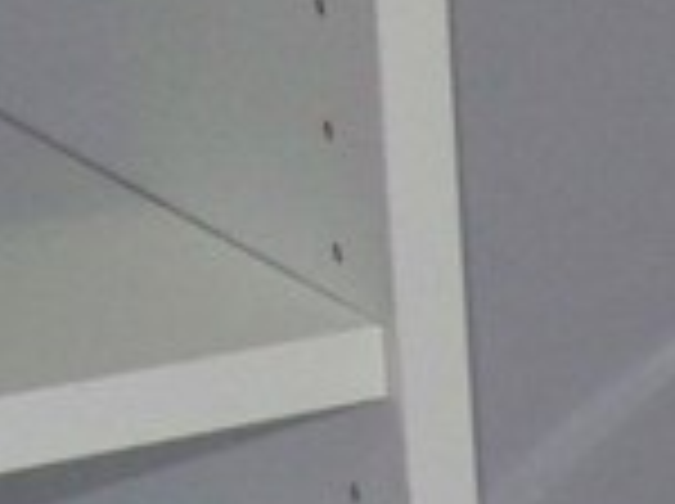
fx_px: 4789
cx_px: 1580
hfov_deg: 7.6
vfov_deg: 5.9
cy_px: 1058
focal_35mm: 246
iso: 200
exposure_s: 1/30
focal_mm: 5.85
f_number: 2.8
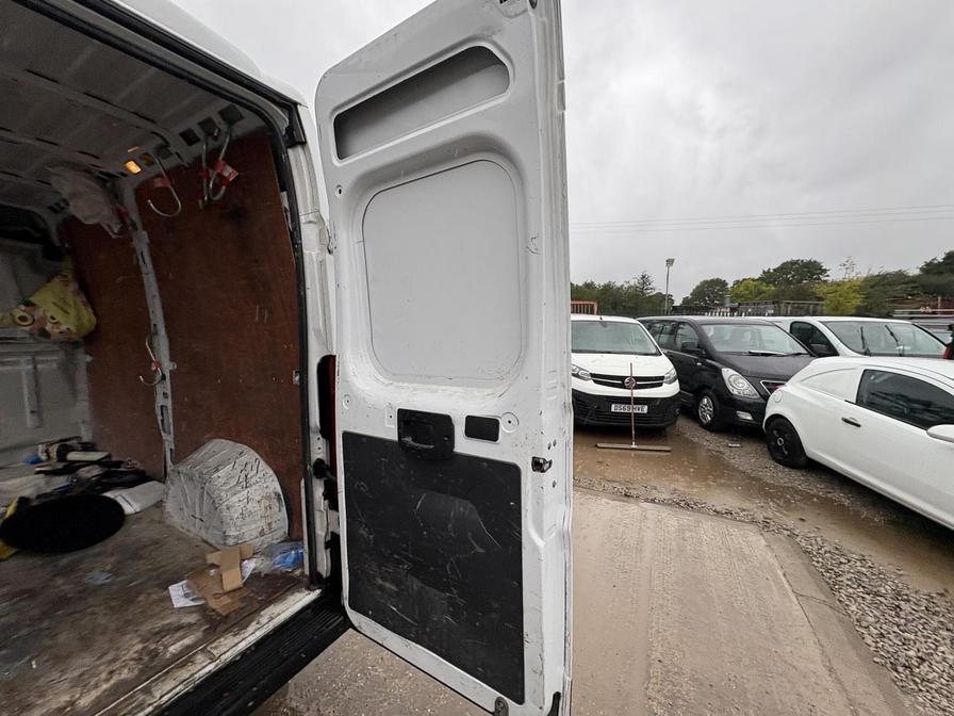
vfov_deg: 85.7
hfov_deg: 102.1
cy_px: 358
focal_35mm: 14
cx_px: 477
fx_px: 386
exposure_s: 1/127
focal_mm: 2.22
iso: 40
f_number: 2.2
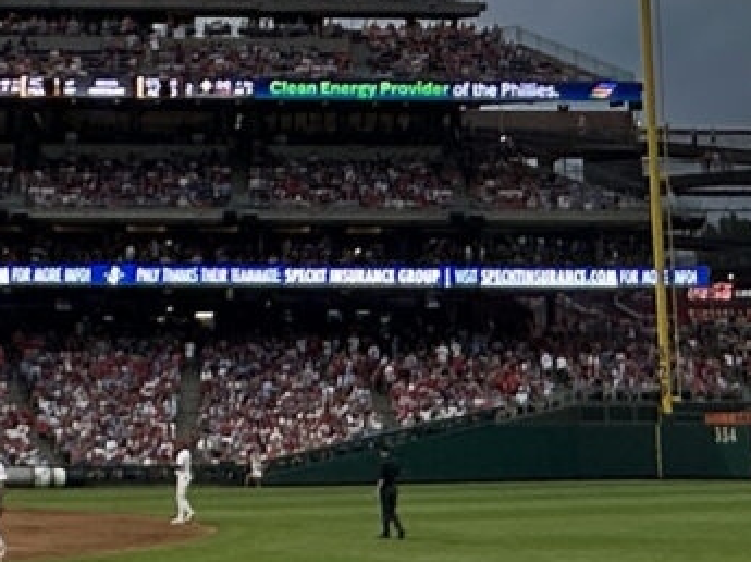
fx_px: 2254
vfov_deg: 12.7
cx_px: 324
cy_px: -497
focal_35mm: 104
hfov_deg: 18.9
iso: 40
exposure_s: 1/673
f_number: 2.2
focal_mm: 2.22
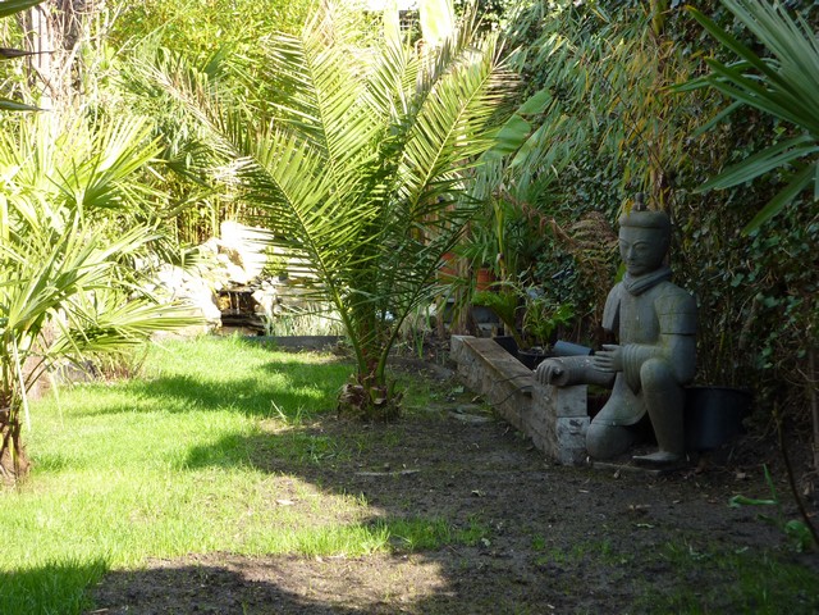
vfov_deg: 16.4
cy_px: 308
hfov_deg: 21.8
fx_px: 2129
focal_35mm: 90
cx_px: 410
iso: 80
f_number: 4.3
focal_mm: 14.7
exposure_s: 1/80
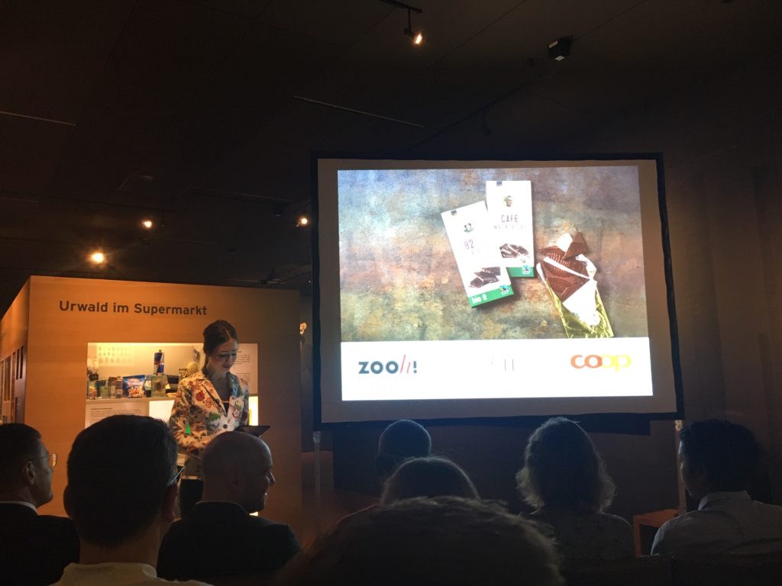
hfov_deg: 61.7
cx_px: 391
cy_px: 293
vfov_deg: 48.2
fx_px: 655
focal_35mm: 29
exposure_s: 1/33
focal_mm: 4.15
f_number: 2.2
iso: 160
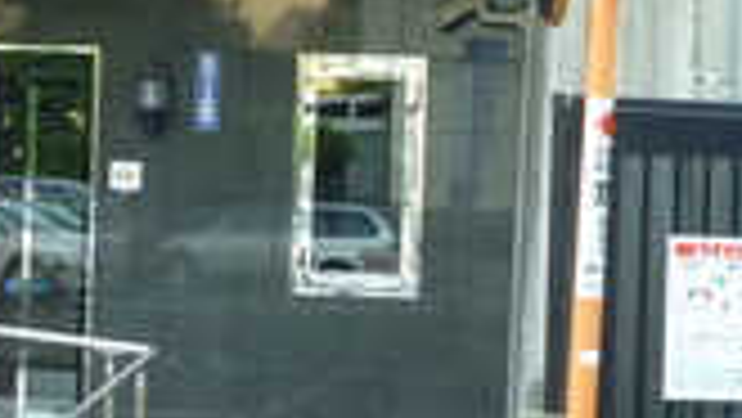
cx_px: -13
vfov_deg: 7.5
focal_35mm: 162
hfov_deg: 13.1
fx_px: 3189
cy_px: 175
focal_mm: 7.3
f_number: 3.7
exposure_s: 1/60
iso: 160
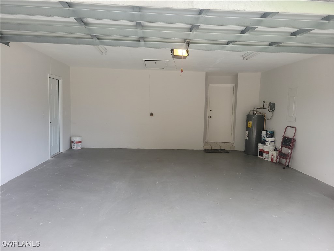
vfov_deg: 53.1
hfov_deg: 67.3
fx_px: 251
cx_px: 167
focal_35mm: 26
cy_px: 126
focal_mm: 5.4
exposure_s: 1/120
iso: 40
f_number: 1.8
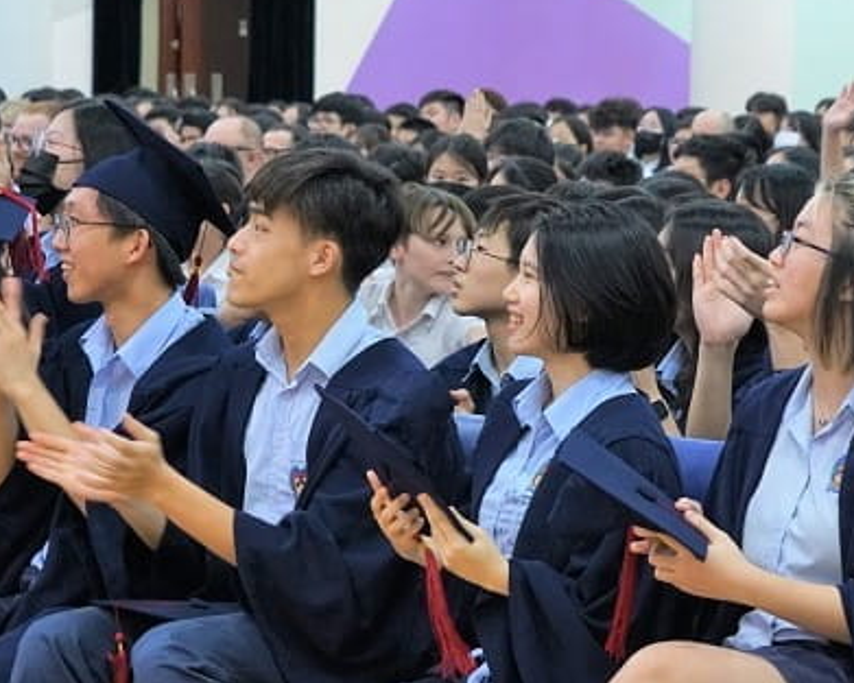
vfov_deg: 12.2
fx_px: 3211
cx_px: 447
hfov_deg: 15.2
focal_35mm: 127
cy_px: 388
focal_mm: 69
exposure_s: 1/60
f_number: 6.3
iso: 1600
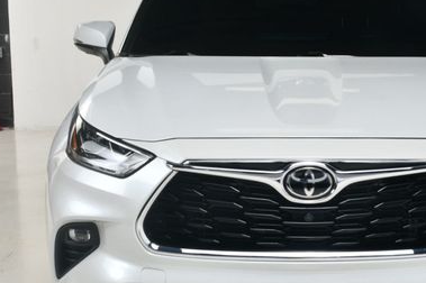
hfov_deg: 24.9
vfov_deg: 16.8
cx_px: 306
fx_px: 958
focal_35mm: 81
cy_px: 154
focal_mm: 32
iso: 100
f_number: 13
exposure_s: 1/160
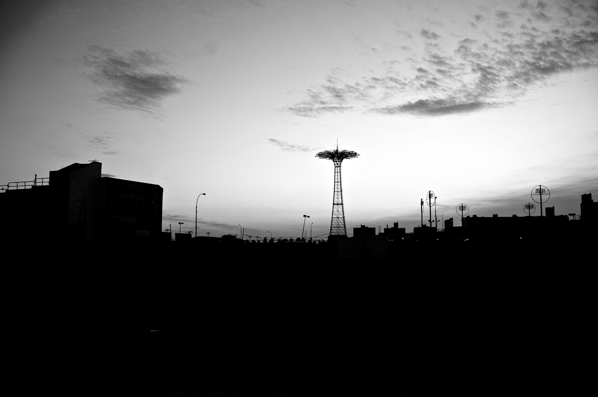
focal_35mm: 27
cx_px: 299
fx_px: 448
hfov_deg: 67.4
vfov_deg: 47.8
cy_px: 198
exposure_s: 1/60
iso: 200
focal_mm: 18
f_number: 4
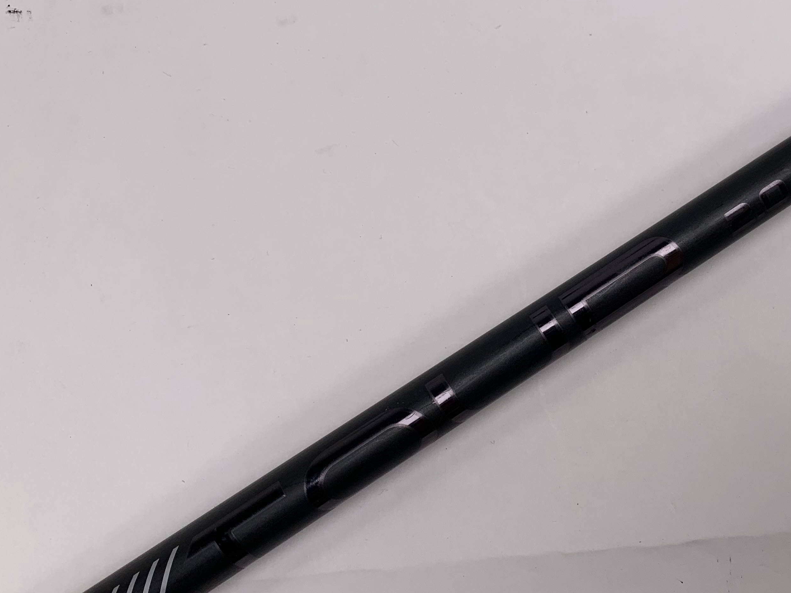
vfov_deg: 34.3
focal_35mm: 42
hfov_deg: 43.3
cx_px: 597
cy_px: 312
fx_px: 960
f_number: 1.8
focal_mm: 4.25
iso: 25
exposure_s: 1/364
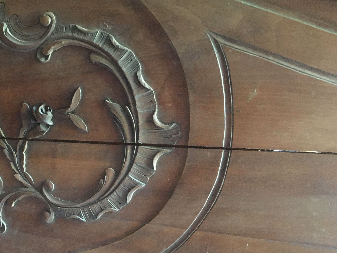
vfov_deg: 34.1
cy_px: 162
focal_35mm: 42
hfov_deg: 43.9
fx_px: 409
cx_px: 101
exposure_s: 1/17
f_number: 2.2
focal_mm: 4.15
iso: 500
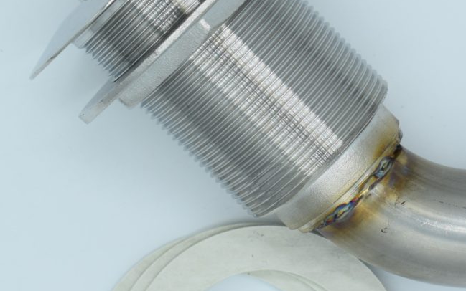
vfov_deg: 10.7
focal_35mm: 123
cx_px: 373
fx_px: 1563
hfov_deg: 16.8
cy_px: 145
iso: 320
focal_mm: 34
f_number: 8
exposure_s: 1/250
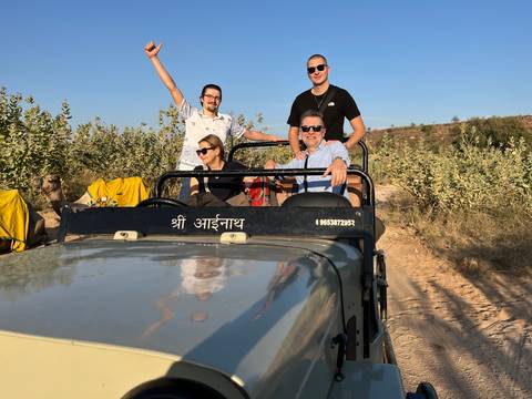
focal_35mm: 26
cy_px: 200
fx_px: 400
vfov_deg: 53.1
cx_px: 266
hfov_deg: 67.3
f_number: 1.6
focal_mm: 5.1
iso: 50
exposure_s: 1/3413
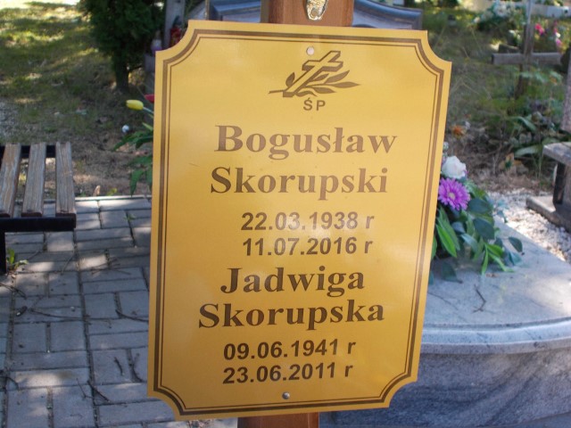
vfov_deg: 25.2
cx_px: 286
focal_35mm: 58
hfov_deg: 33.2
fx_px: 957
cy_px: 214
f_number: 4.9
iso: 80
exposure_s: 1/60
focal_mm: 10.3
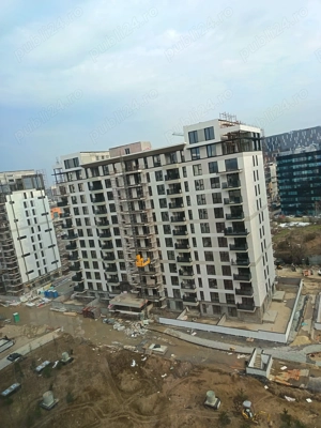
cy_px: 214
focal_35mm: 24
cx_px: 160
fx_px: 297
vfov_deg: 71.6
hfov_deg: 56.8
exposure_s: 1/600
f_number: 1.75
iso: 396
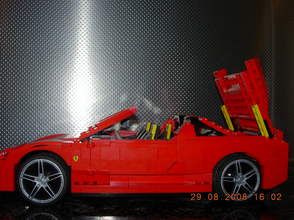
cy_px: 110
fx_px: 323
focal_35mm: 38
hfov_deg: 49.0
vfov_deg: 37.7
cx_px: 147
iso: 79
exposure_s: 1/64
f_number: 4.8
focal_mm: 7.8
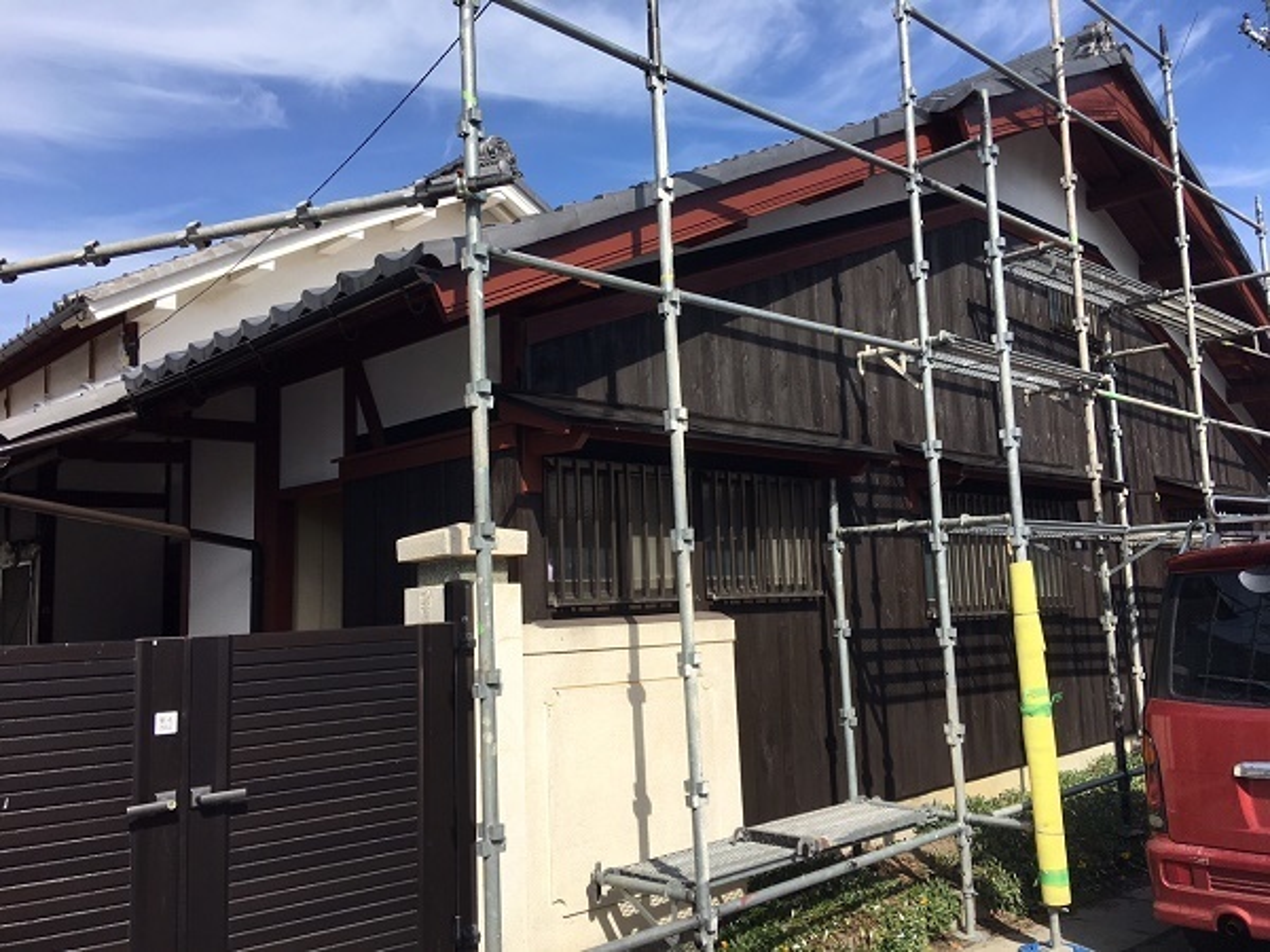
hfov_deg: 61.7
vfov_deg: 48.2
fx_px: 1064
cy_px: 476
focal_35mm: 29
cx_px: 635
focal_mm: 4.15
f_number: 2.2
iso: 25
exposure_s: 1/1399
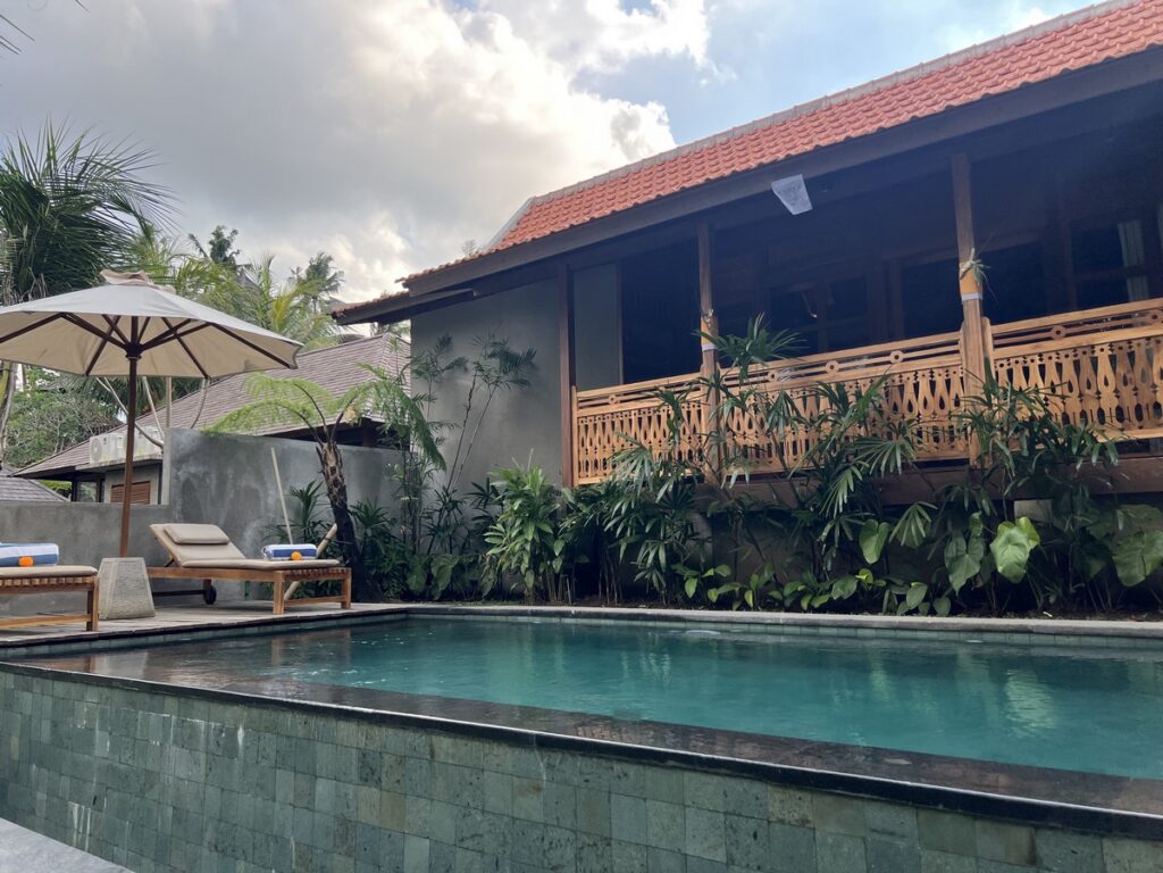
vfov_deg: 53.1
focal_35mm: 26
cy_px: 436
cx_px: 582
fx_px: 874
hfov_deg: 67.3
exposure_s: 1/1224
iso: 50
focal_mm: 5.7
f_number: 1.5
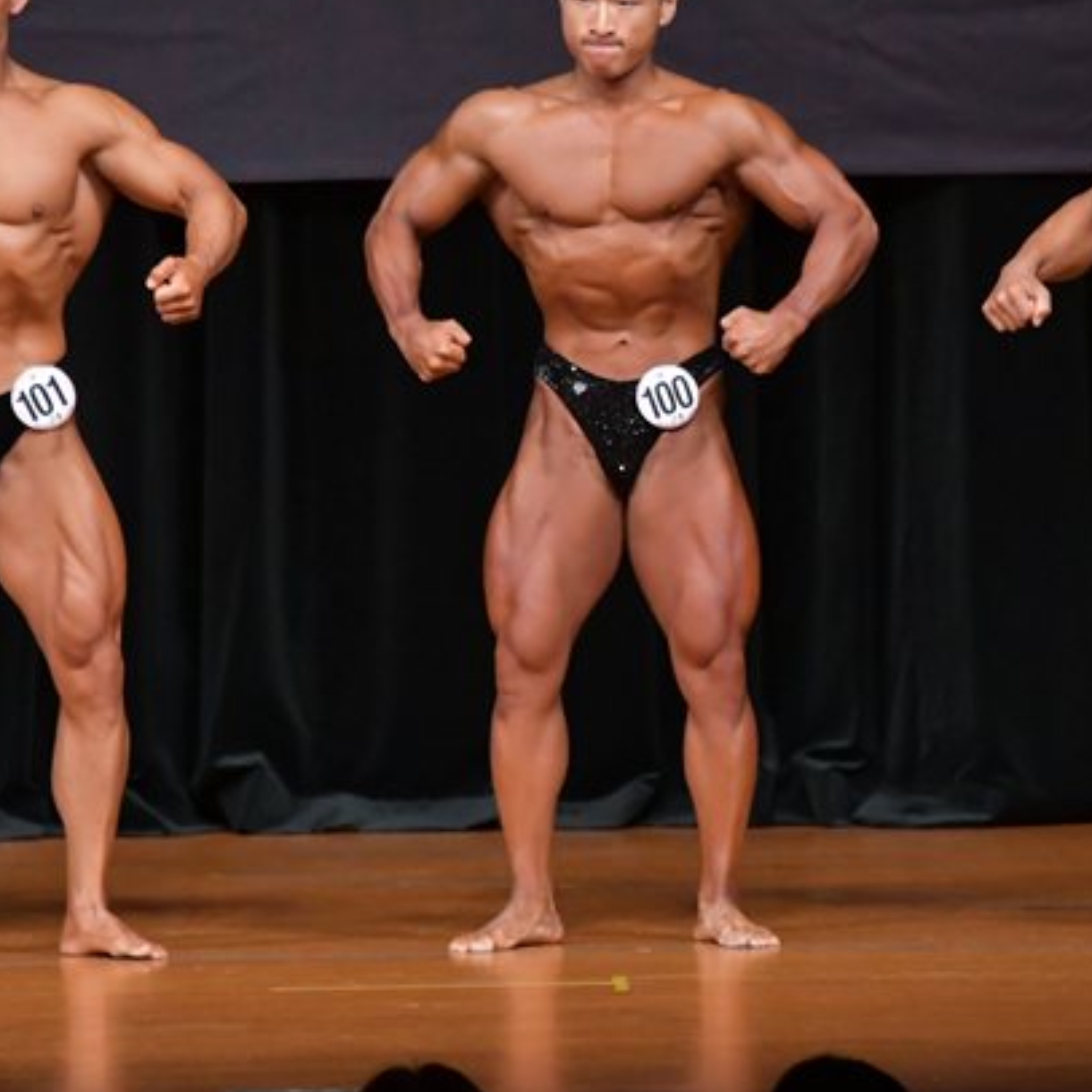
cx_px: 943
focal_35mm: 437
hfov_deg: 4.0
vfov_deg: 4.0
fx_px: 15597
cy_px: 443
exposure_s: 1/400
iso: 5000
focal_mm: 180
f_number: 5.6
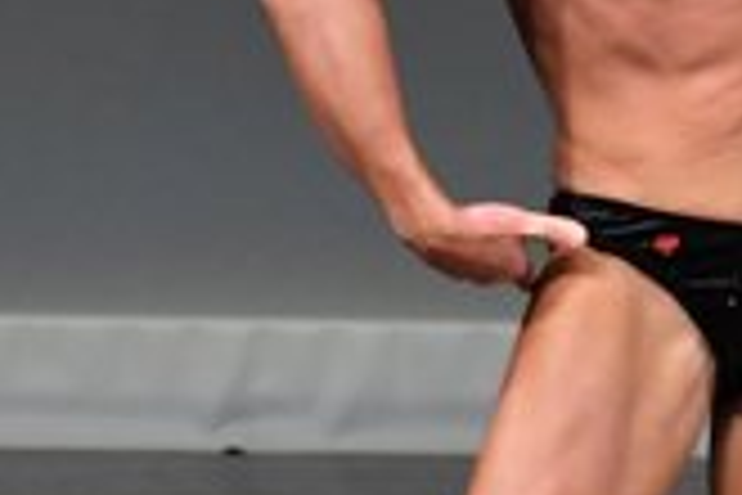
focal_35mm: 1766
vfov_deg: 0.8
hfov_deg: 1.2
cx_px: 515
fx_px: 36396
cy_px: 207
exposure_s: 1/400
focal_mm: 250
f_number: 5.6
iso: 4000
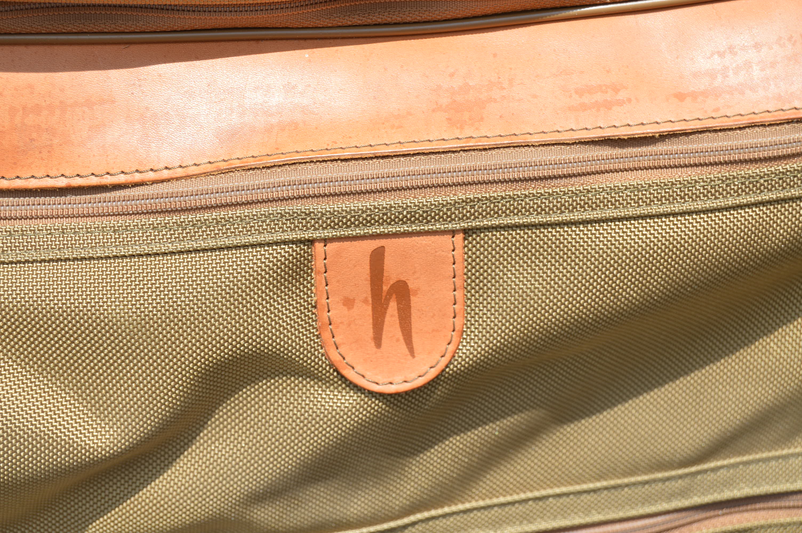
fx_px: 1836
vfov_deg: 16.5
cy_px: 266
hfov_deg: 24.6
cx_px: 401
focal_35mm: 82
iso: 100
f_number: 8
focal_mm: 55
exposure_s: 1/160
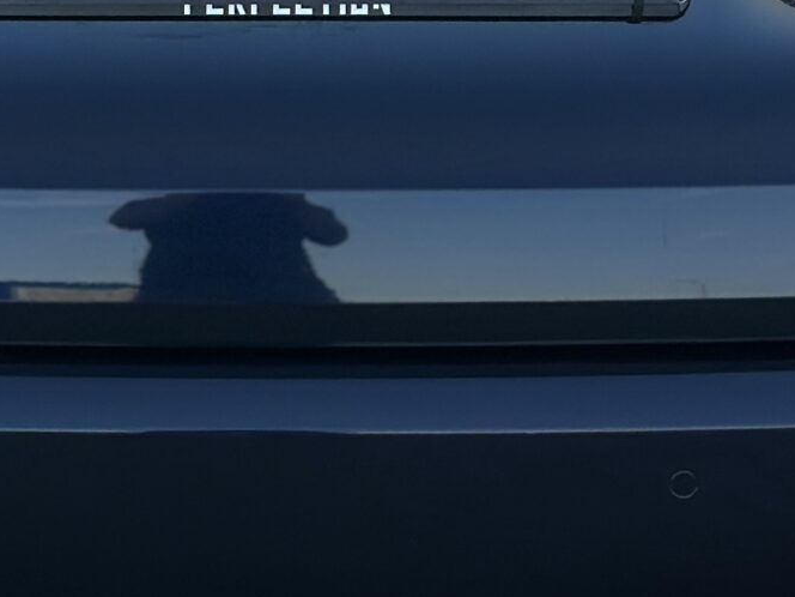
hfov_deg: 10.7
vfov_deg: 7.9
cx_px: 207
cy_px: -137
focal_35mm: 185
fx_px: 4249
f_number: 1.78
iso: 80
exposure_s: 1/1085
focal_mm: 6.86
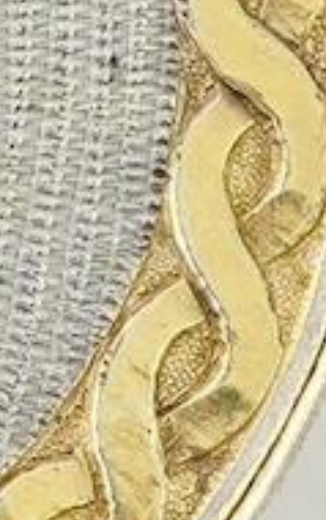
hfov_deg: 2.7
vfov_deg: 4.4
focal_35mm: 475
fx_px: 6742
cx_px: -1225
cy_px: 36
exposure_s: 1/50
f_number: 13
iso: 640
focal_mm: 30
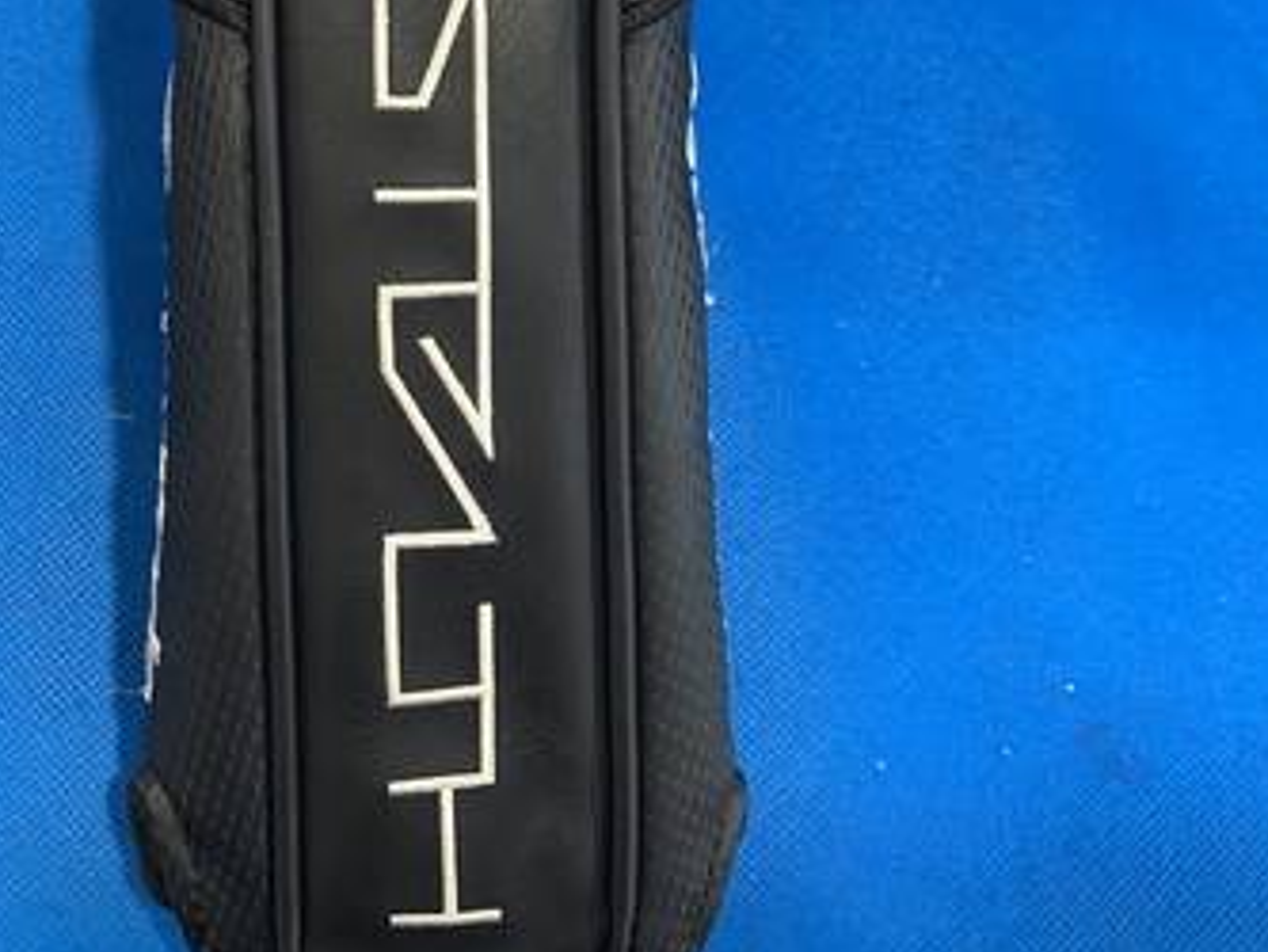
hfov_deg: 37.4
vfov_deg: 28.1
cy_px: 114
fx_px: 1832
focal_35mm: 50
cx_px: 343
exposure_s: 1/60
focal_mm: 4.25
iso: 250
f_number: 1.8
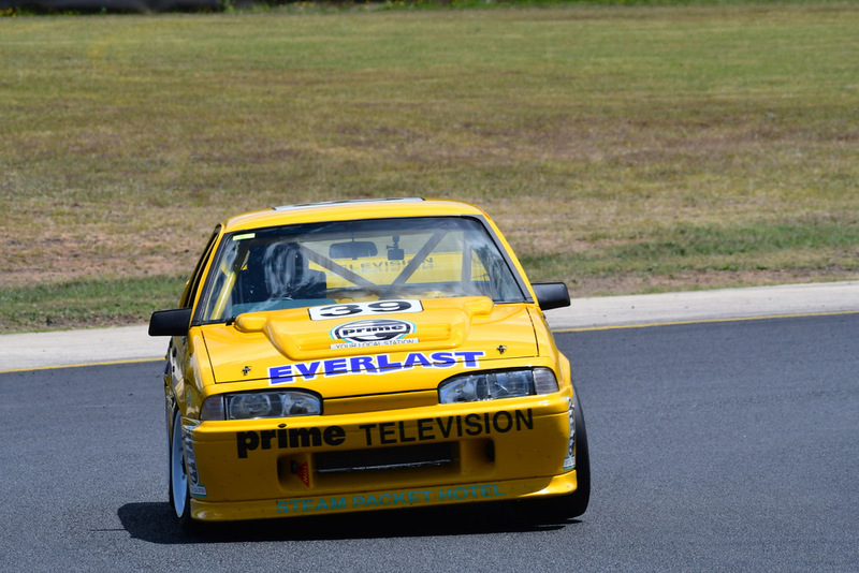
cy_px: 286
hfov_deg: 4.2
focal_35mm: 495
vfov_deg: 2.8
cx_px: 430
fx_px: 11815
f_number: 11
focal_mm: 330
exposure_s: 1/640
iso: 320
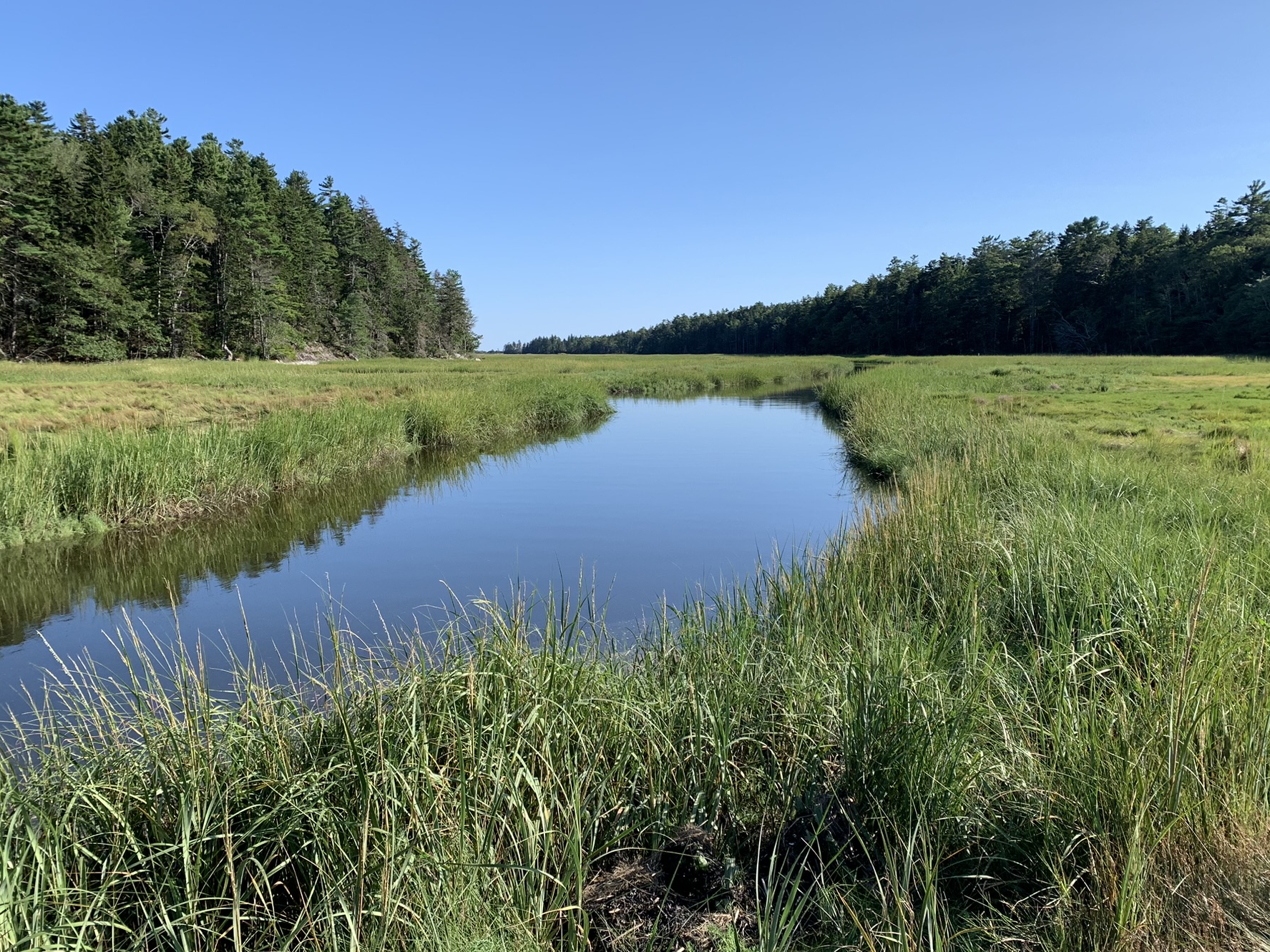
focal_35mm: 30
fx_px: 1101
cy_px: 467
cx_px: 650
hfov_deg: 60.0
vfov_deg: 46.8
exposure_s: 1/1387
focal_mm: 4.25
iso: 25
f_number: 1.8
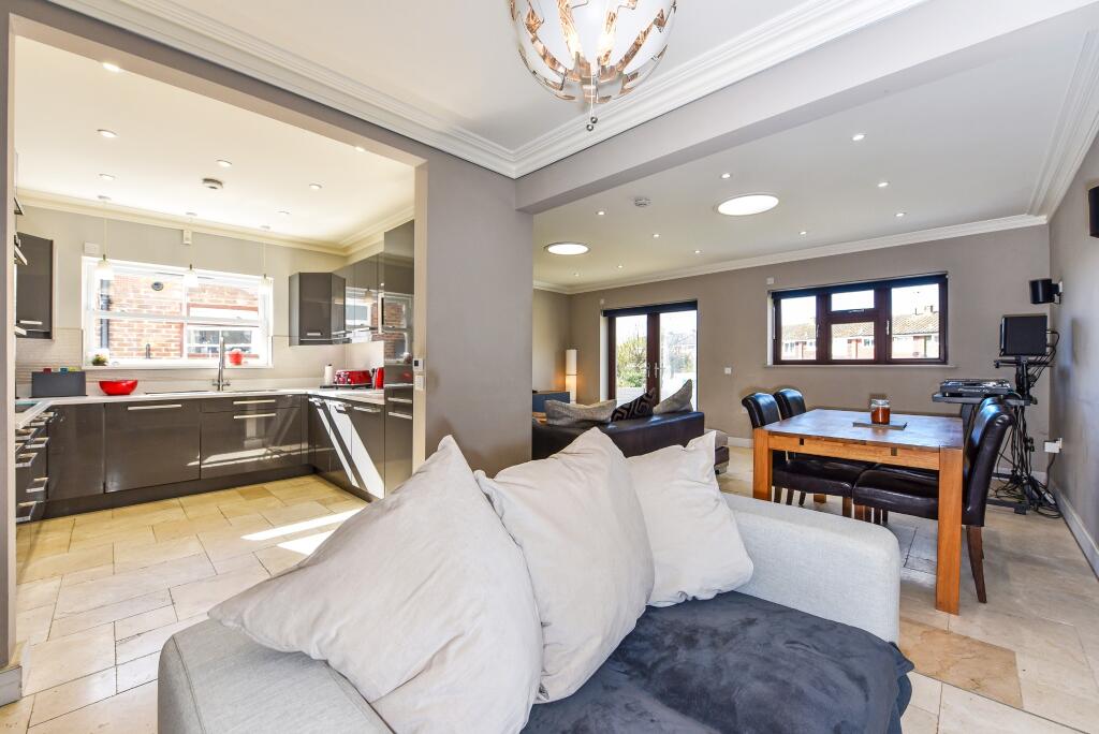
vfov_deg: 81.3
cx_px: 550
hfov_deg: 104.2
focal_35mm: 14
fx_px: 428
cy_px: 367
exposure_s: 1/160
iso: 400
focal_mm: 14
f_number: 7.1
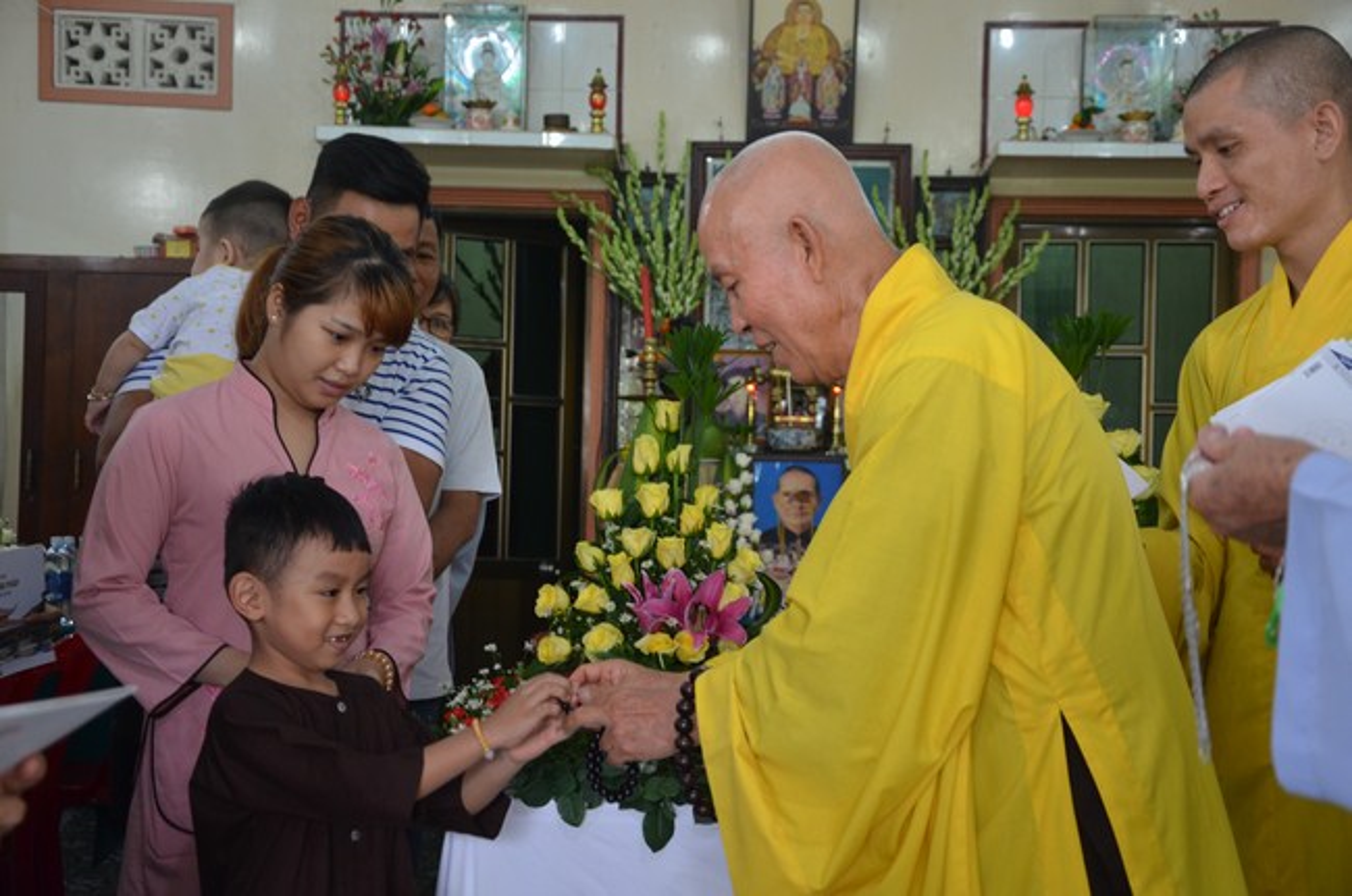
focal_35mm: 52
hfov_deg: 37.9
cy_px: 448
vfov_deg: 25.7
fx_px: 1968
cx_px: 676
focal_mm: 35
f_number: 4.5
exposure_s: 1/50
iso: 640
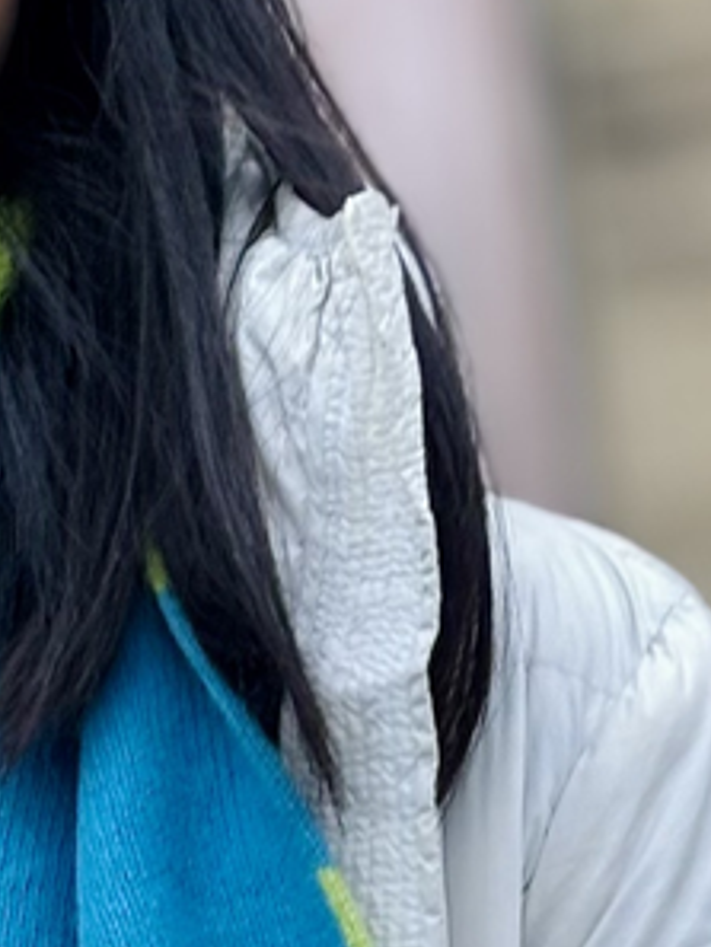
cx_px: -86
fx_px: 3831
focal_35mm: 140
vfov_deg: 14.1
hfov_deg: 10.5
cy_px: 440
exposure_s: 1/90
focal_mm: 5.96
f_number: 1.6
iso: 50
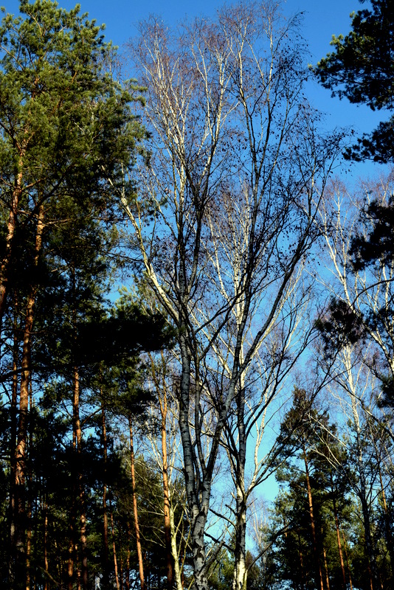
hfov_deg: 25.8
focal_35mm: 52
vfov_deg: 37.8
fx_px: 861
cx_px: 197
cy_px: 295
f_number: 10
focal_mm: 35
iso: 400
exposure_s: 1/320
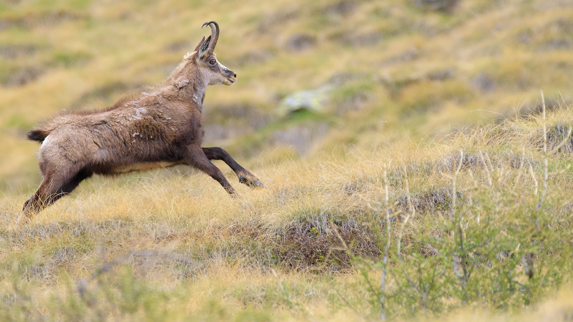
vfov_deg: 1.7
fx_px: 10878
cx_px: 254
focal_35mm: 716
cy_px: 191
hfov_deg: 3.0
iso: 2000
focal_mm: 600
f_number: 7.1
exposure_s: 1/1600
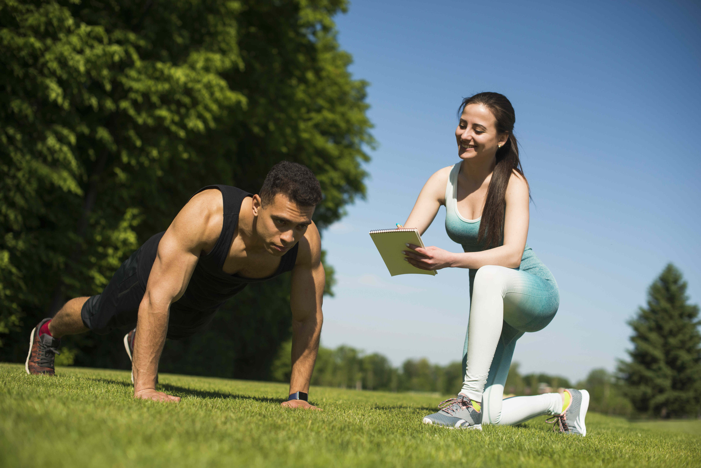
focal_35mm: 50
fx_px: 974
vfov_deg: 27.0
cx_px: 350
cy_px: 234
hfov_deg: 39.6
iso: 320
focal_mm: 50
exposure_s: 1/2000
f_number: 2.8
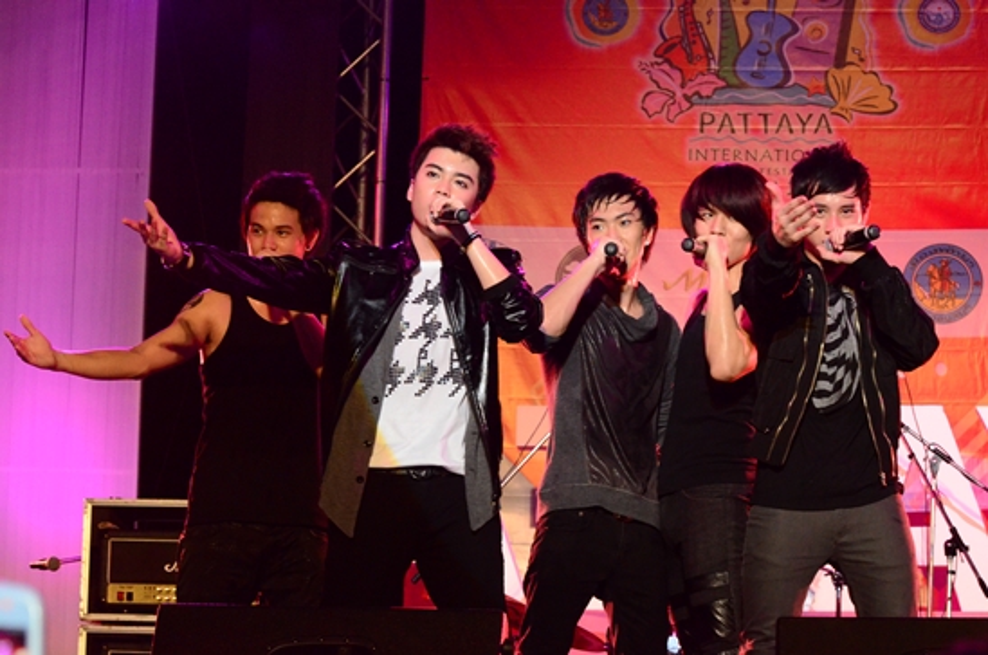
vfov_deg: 13.0
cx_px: 494
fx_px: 2876
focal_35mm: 105
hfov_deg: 19.5
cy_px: 328
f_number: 8
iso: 4000
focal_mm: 70
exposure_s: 1/200
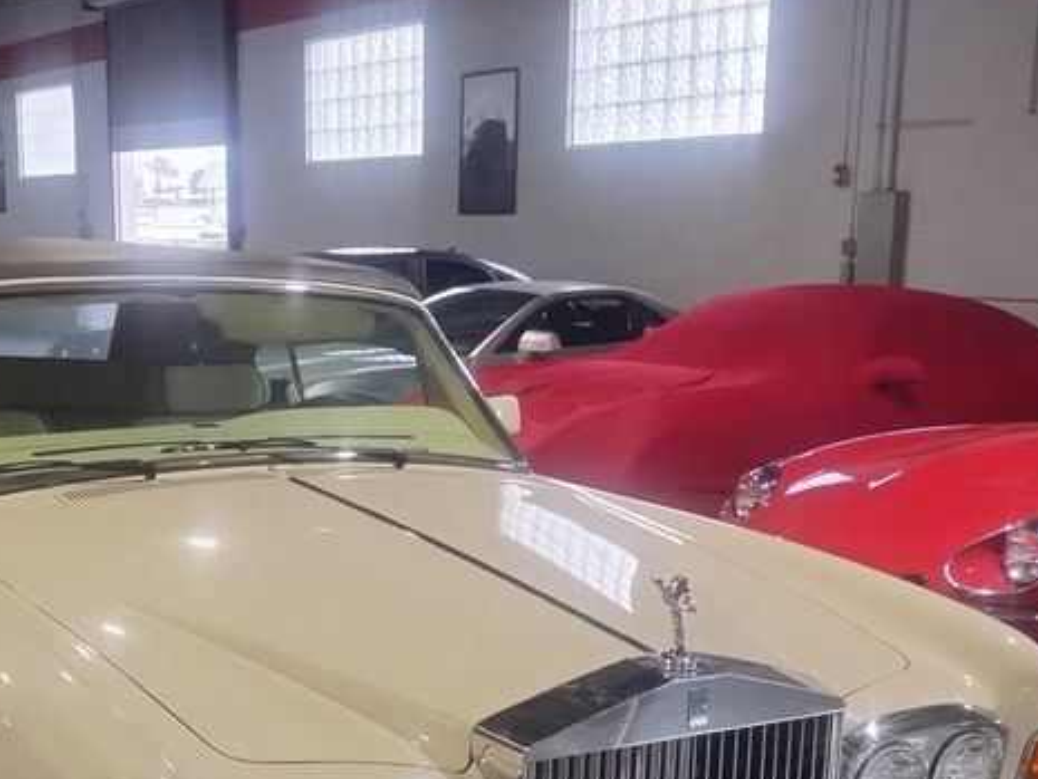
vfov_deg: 26.1
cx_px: 464
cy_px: 616
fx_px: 1650
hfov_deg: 34.9
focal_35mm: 55
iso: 160
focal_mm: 4.71
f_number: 1.7
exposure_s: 1/120
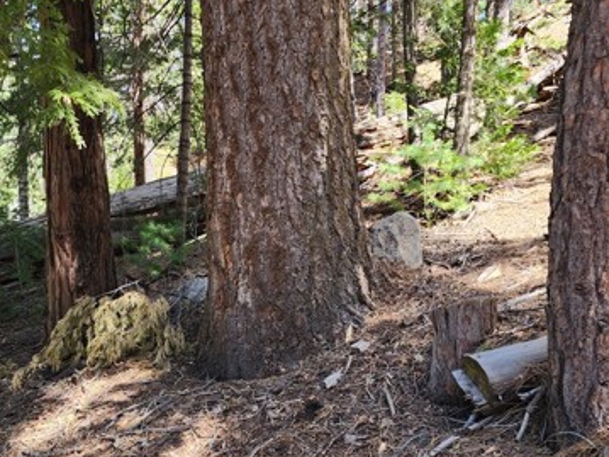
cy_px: 260
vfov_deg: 35.1
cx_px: 270
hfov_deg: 45.7
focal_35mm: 41
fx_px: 721
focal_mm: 6.4
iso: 25
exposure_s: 1/180
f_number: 1.8
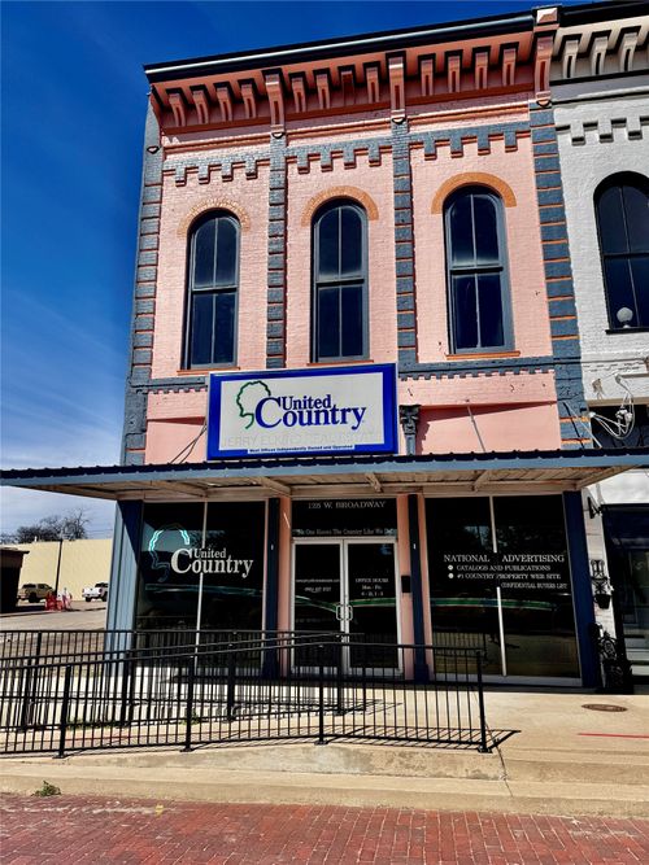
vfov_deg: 71.6
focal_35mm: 24
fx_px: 600
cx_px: 324
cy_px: 432
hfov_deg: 56.8
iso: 80
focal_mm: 6.76
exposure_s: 1/10417
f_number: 1.78
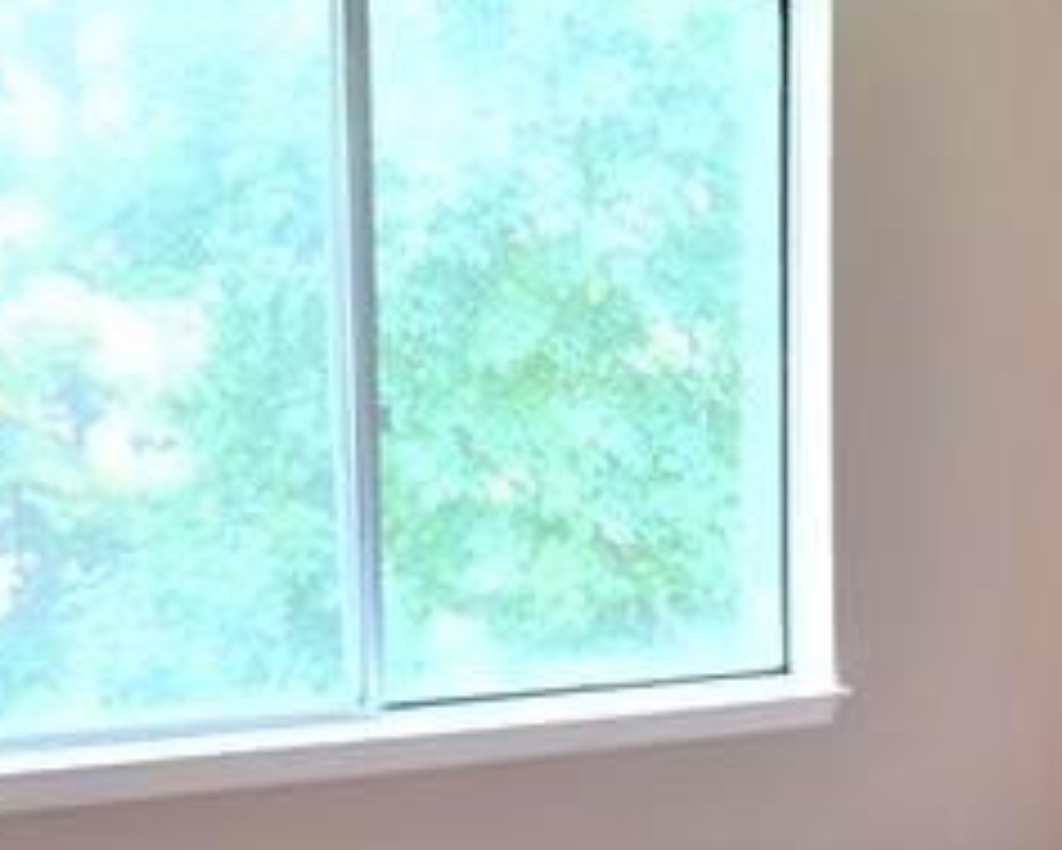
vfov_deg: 20.8
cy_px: 672
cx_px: 1300
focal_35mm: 73
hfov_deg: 23.6
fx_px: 2295
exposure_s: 1/60
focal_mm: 12
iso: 450
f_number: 4
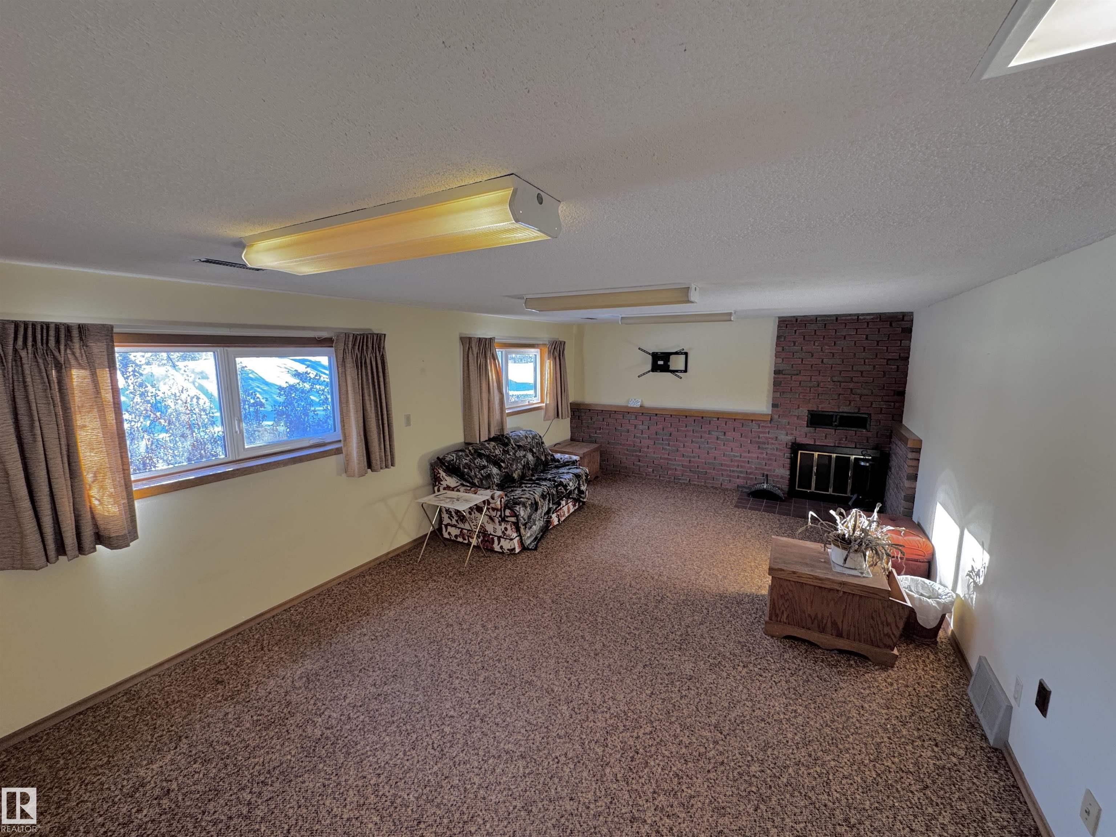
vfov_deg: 85.7
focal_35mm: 14
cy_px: 418
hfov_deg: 102.1
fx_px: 451
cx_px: 558
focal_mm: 2.22
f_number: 2.2
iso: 200
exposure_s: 1/60
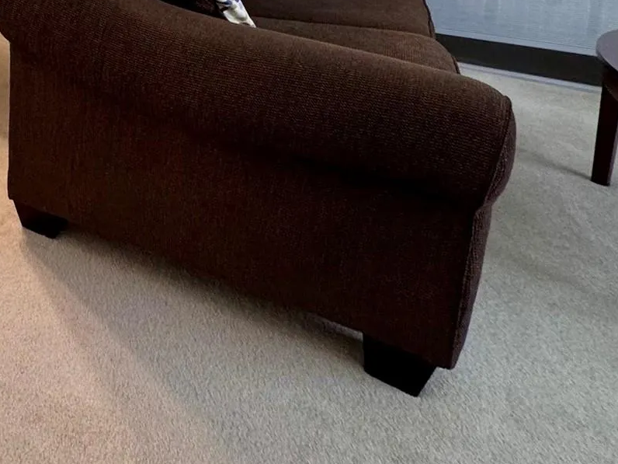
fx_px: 643
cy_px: -86
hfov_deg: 42.4
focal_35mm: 36
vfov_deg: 32.9
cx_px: -33
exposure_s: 1/60
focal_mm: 2.22
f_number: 2.2
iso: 250
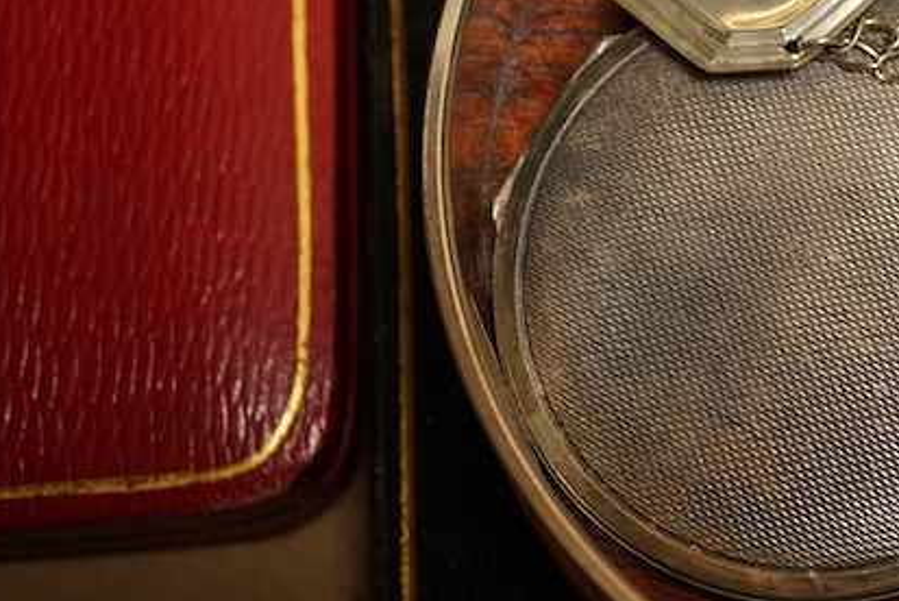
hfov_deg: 20.2
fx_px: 2449
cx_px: 884
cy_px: 89
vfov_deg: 13.9
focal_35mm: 98
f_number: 3.5
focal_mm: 30
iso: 1250
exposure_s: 1/125
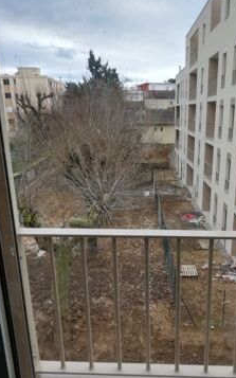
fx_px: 340
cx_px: 158
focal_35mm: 33
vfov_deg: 57.8
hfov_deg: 37.9
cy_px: 220
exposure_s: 1/120
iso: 50
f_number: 2.2
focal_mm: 3.81
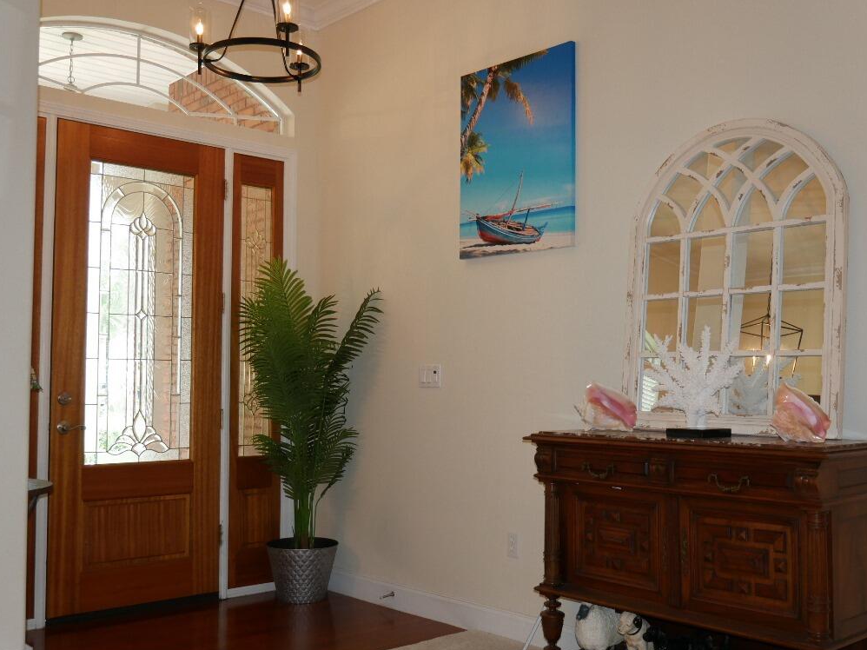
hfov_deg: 47.9
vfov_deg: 36.8
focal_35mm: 39
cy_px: 333
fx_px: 977
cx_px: 440
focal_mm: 19
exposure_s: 1/60
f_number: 4.1
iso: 640
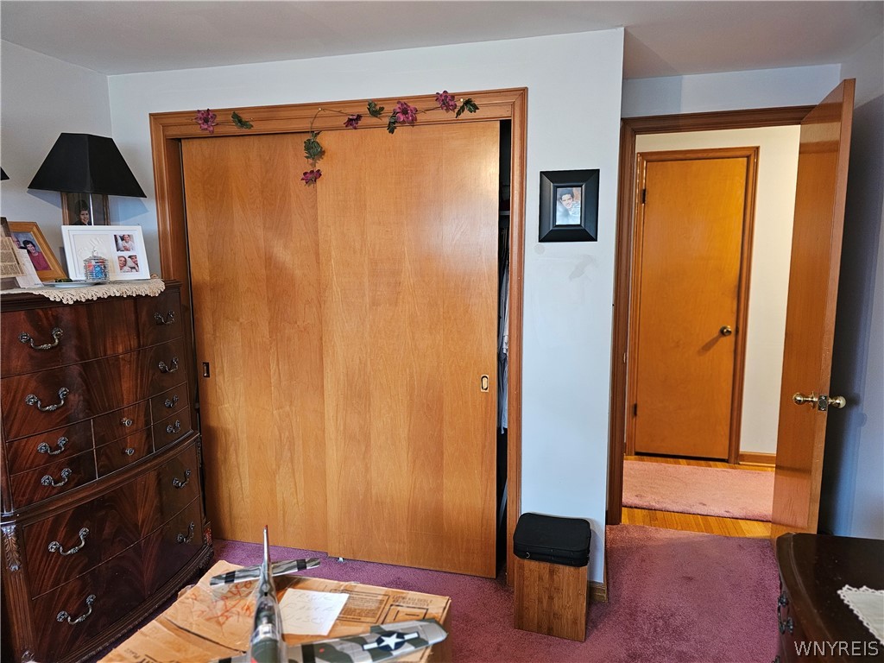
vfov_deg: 58.9
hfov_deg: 73.9
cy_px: 332
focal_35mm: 23
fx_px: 587
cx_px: 442
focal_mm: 6.3
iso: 640
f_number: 1.7
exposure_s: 1/60
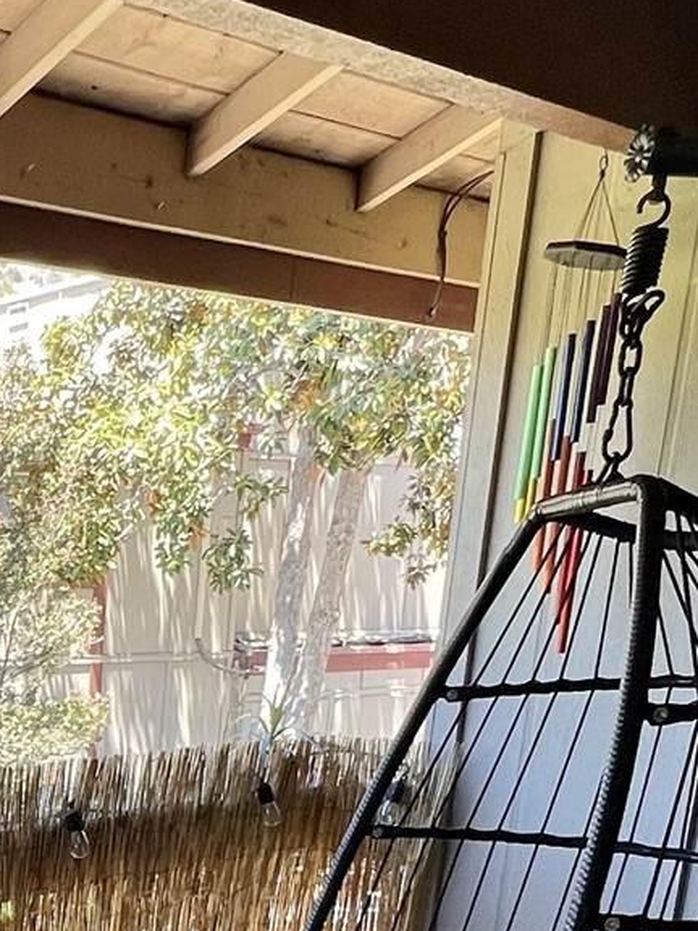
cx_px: -255
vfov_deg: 31.6
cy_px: 1078
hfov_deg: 23.9
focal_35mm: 52
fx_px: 1398
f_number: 1.8
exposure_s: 1/99
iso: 32
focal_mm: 1.57
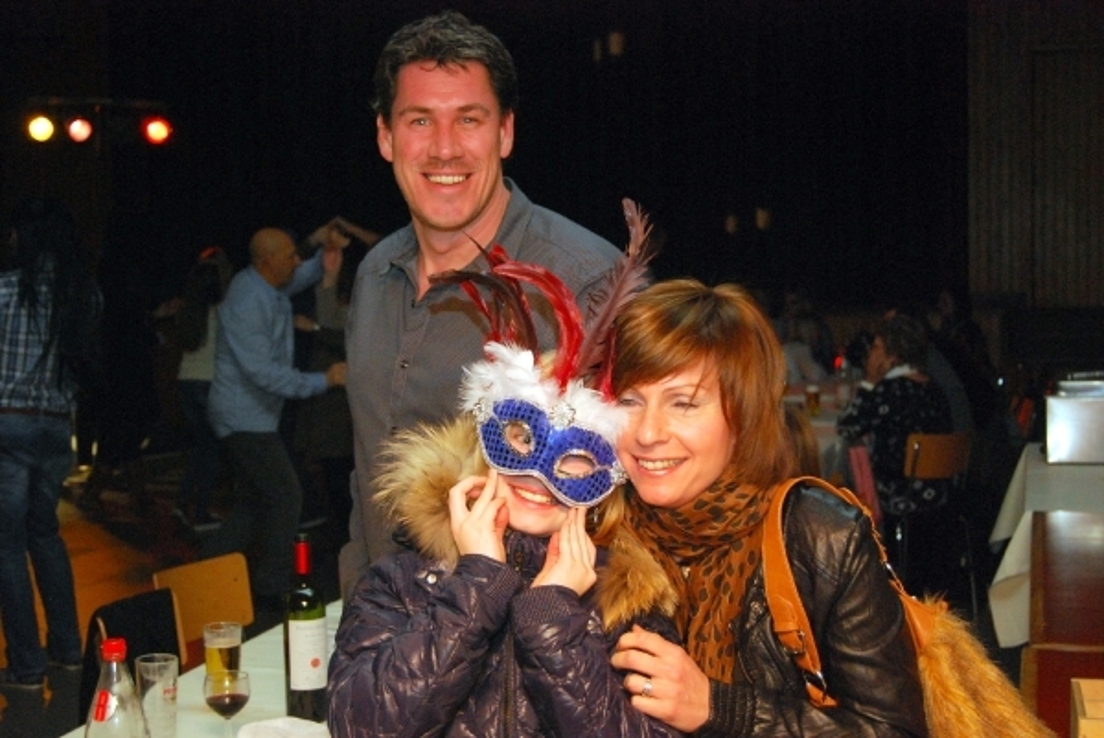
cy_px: 369
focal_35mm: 57
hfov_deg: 35.0
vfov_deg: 23.8
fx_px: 1749
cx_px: 552
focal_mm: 38
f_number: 5
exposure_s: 1/60
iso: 1400
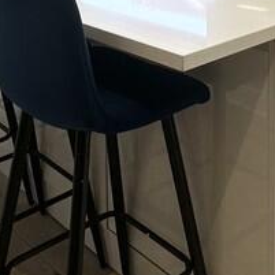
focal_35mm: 63
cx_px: 149
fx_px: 566
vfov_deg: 23.8
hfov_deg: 27.3
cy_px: -88
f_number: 2.2
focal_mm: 2.22
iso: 40
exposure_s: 1/159
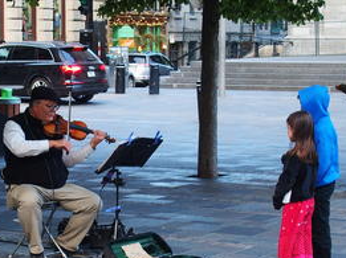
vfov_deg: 12.5
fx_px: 1178
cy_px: 140
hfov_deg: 16.6
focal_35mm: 118
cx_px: 76
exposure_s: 1/80
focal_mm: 13.2
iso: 200
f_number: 2.8
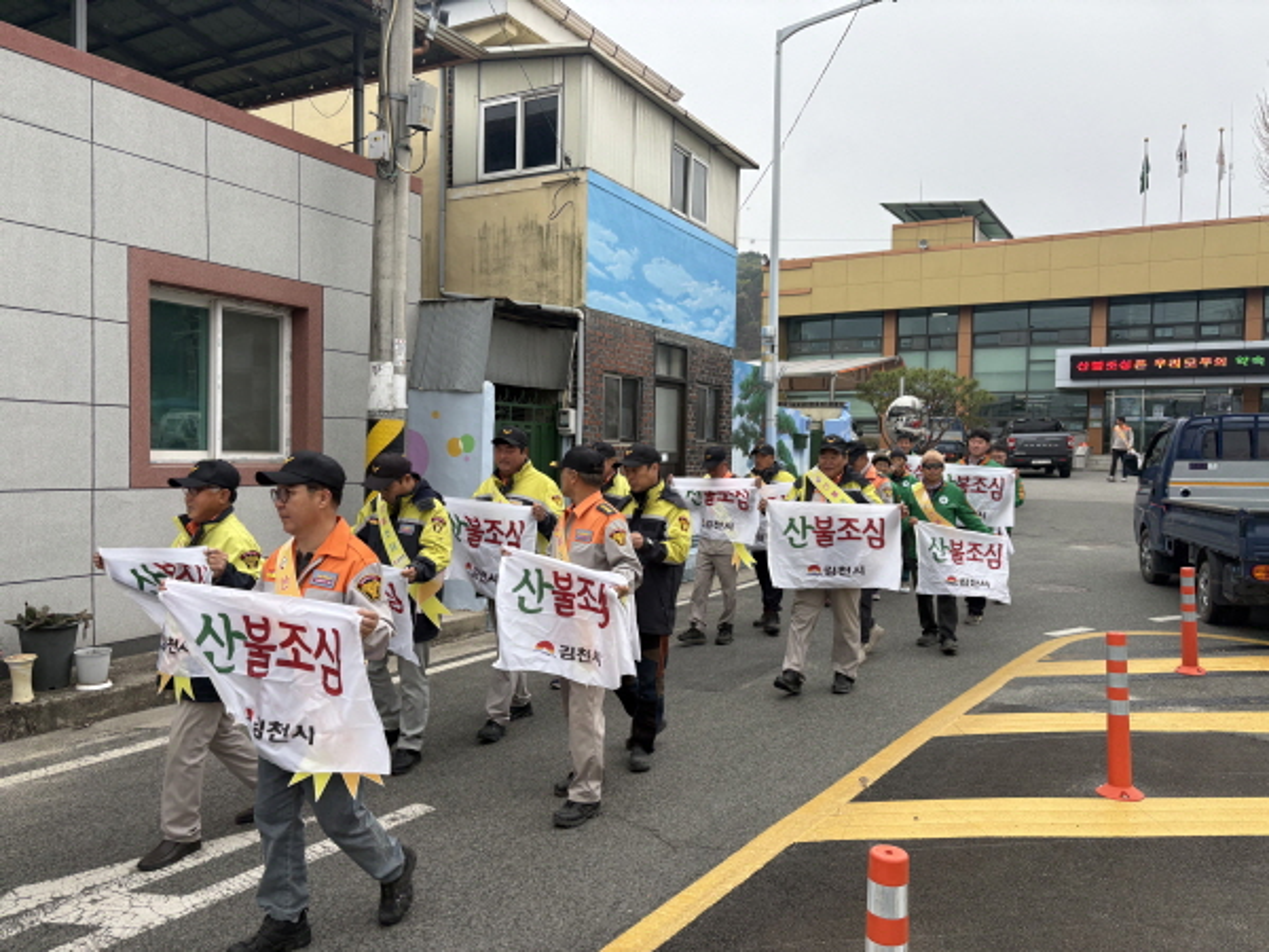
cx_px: 634
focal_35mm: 26
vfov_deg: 53.1
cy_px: 476
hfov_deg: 67.3
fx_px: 953
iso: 50
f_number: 1.6
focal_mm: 5.96
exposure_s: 1/447
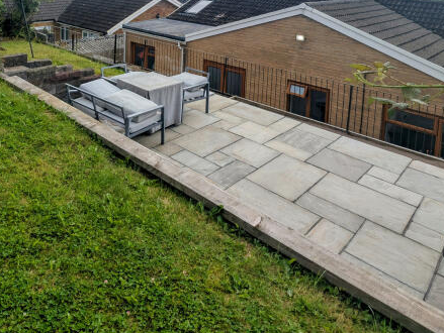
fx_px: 359
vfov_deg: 43.3
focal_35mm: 28
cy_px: 6
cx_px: 180
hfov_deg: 62.9
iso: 42
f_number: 1.95
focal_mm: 2.23
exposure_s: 1/3086
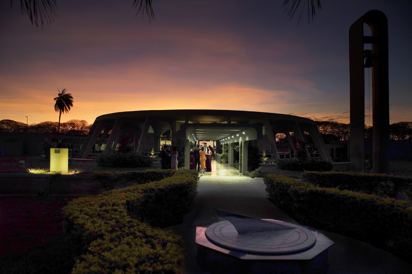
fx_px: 275
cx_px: 206
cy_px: 137
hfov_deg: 73.7
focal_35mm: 24
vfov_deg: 53.1
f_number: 4
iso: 800
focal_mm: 24
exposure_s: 1/200
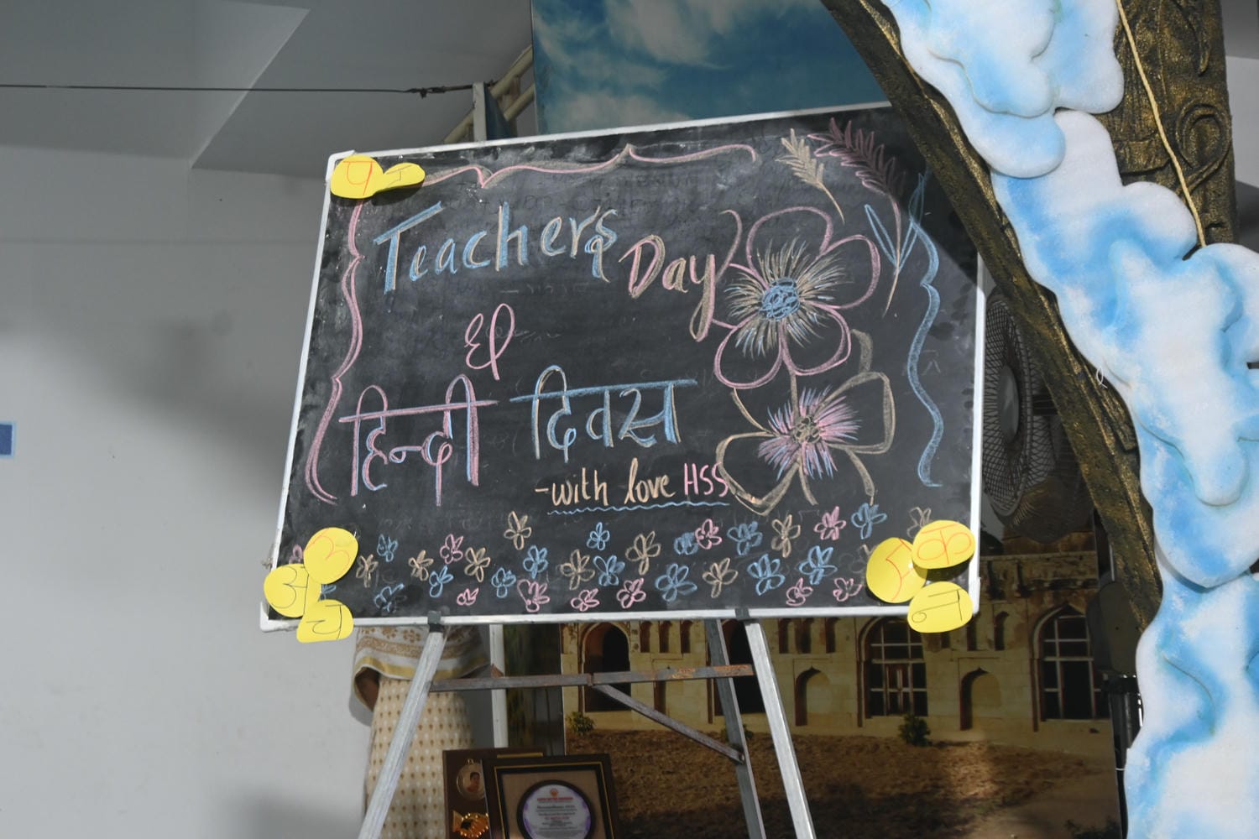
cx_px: 630
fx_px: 2098
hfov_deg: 33.4
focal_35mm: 60
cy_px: 420
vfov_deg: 22.6
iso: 720
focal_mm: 40
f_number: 5.6
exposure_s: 1/60
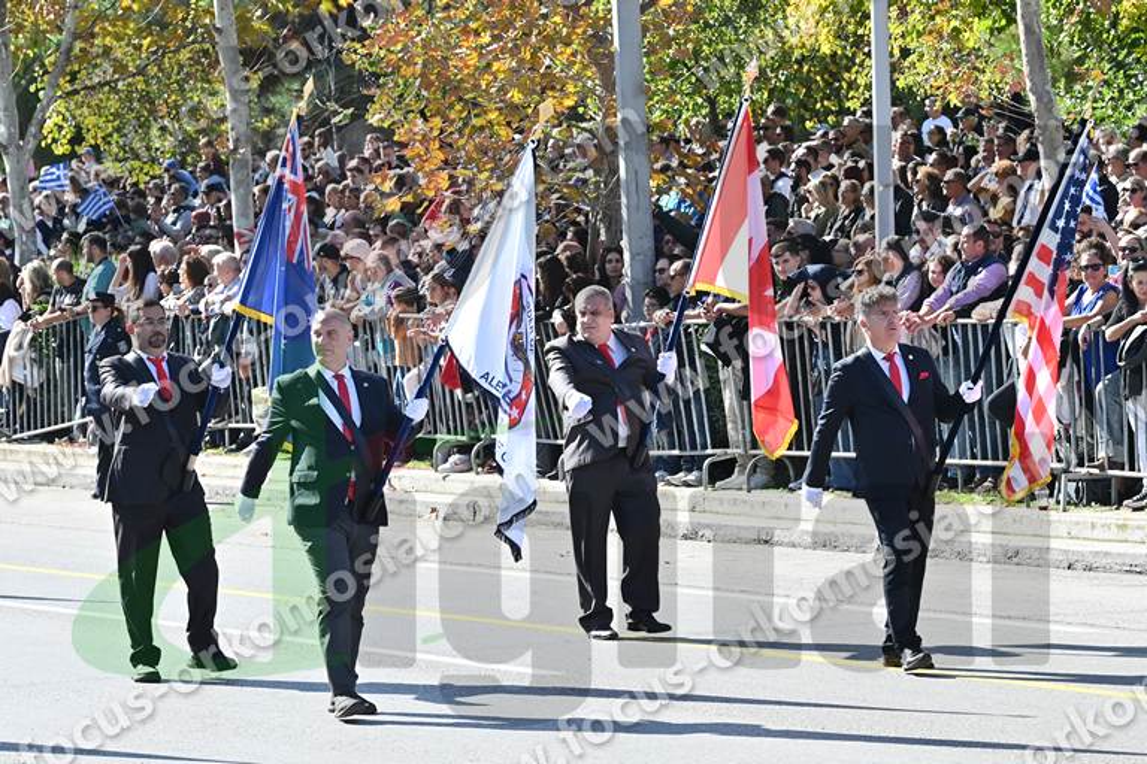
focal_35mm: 180
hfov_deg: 11.4
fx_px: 5735
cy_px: 382
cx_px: 574
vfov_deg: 7.6
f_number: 8
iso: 500
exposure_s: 1/500
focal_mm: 120
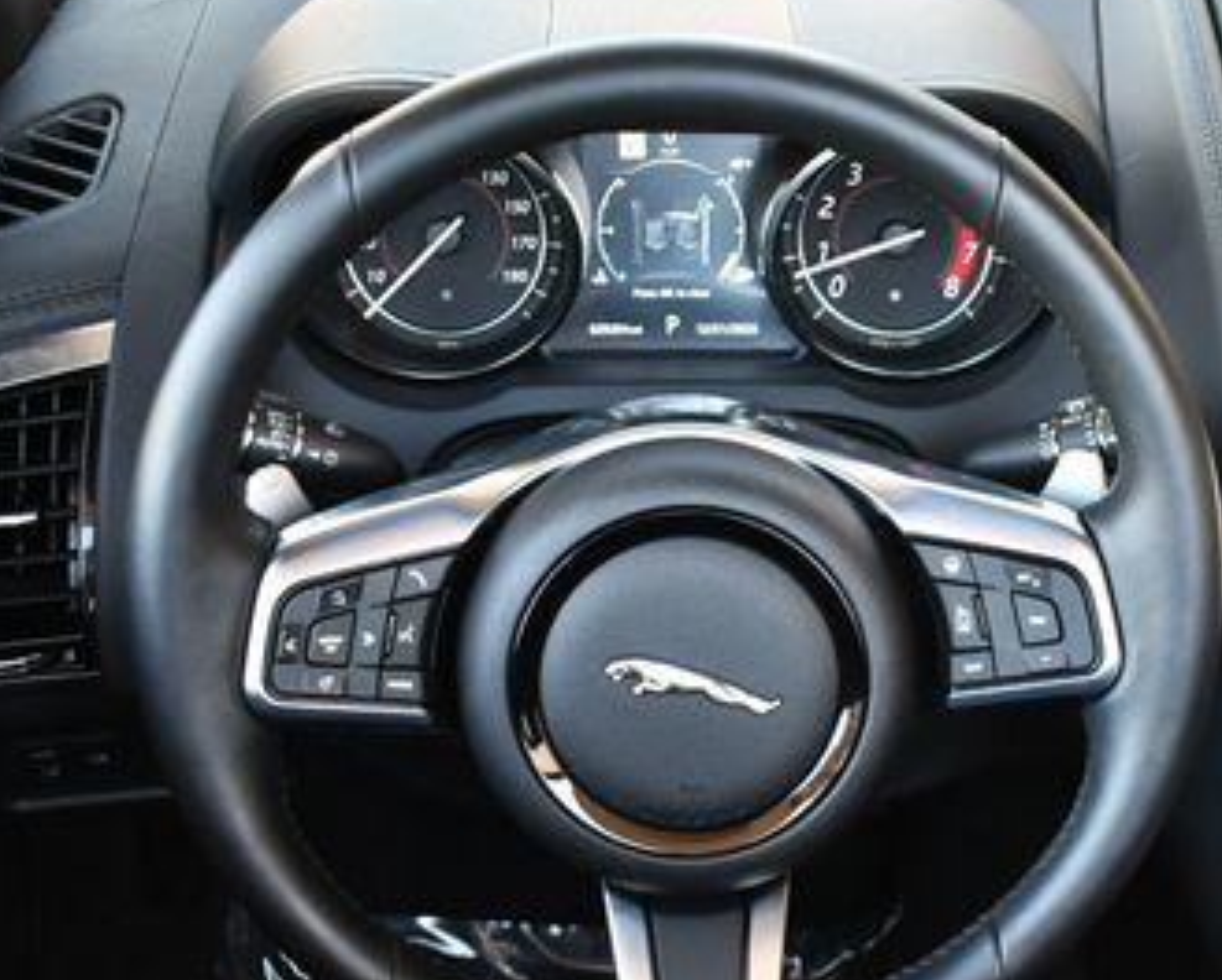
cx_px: 1051
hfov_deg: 25.4
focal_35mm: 73
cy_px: 679
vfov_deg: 20.9
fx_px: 2643
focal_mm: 20
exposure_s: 1/200
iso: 800
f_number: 3.5
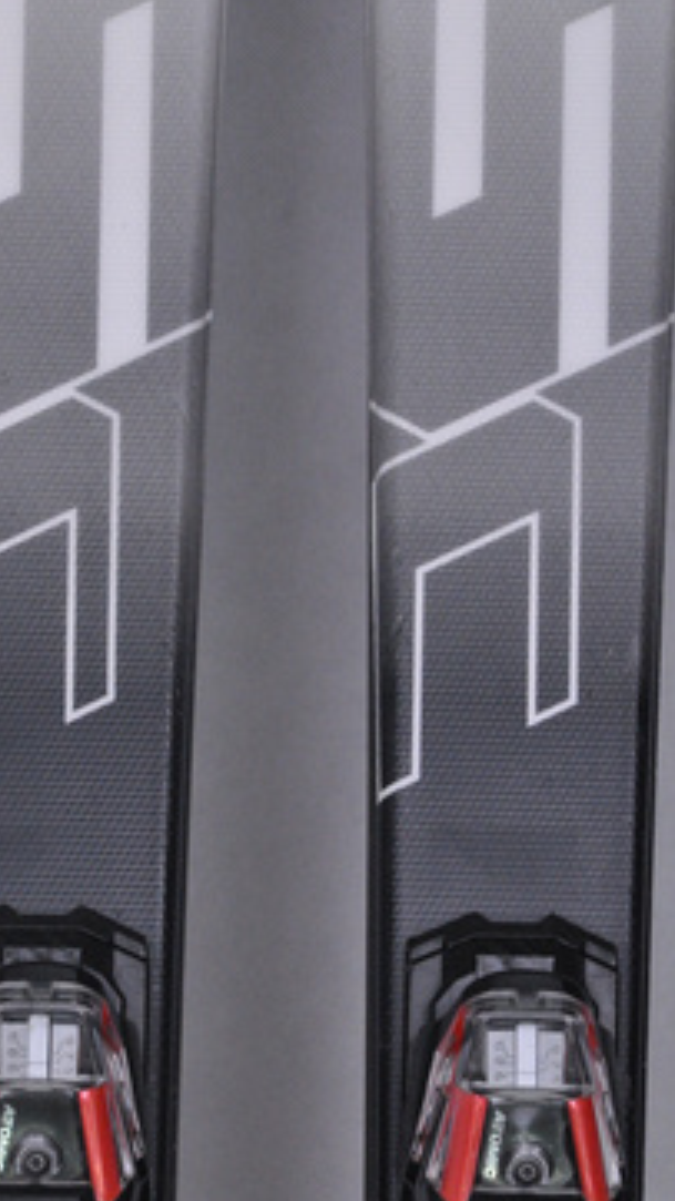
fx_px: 6545
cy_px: 655
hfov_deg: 5.9
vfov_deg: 10.5
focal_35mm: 206
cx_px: 281
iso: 3200
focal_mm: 105
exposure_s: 1/125
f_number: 9.5
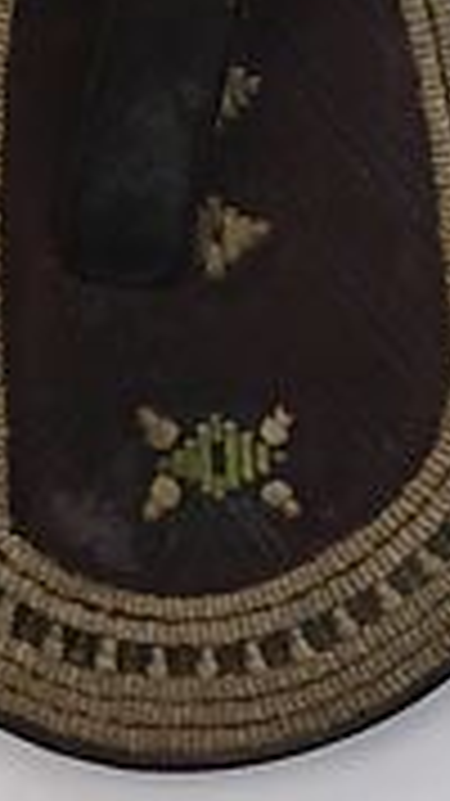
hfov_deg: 10.5
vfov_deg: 16.9
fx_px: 2421
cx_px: 446
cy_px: -432
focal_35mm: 114
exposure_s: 1/30
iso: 25
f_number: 2.4
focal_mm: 3.3
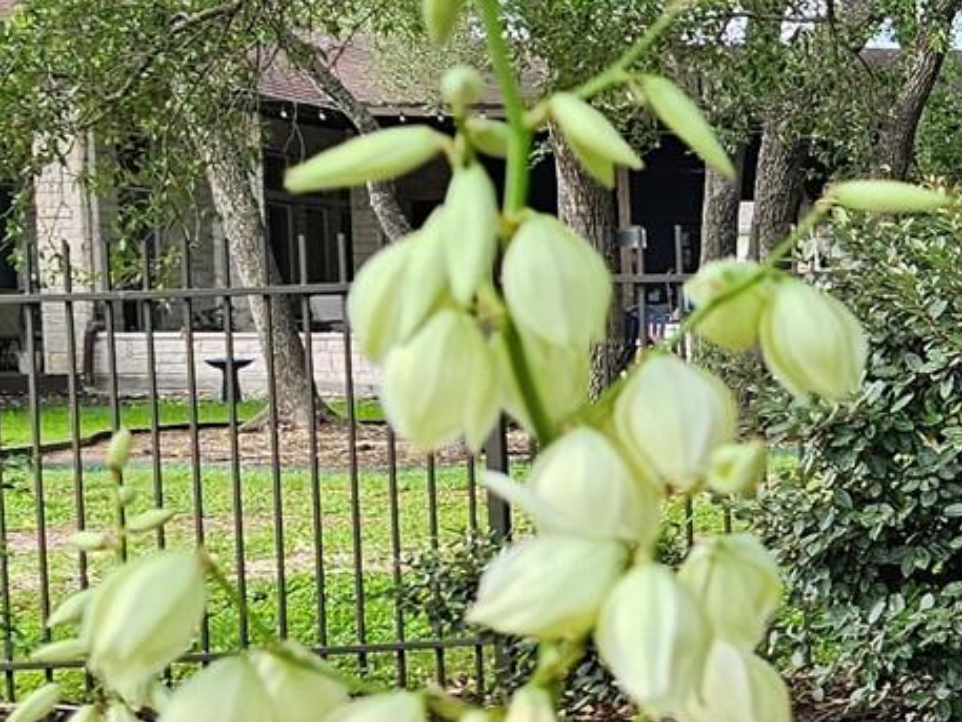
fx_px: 2863
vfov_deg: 14.4
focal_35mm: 103
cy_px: 457
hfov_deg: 14.7
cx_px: 2071
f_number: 1.7
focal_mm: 6.3
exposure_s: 1/207
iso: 32
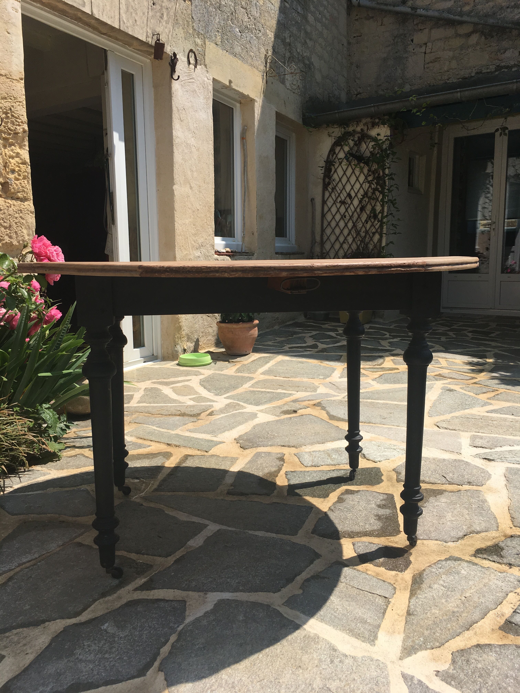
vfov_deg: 61.7
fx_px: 581
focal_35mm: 29
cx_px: 260
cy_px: 346
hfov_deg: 48.2
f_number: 2.2
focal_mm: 4.15
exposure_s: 1/1832
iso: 25
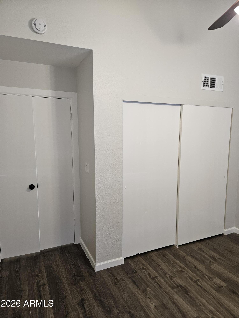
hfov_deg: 58.9
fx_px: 212
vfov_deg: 73.9
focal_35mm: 23
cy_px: 159
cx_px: 120
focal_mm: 5.4
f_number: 1.8
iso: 320
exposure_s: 1/120
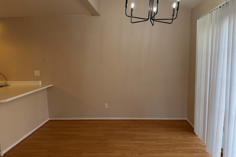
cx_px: 122
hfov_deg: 69.4
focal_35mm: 26
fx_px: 170
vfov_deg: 49.5
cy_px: 82
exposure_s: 1/120
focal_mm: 6.76
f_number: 1.78
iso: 100
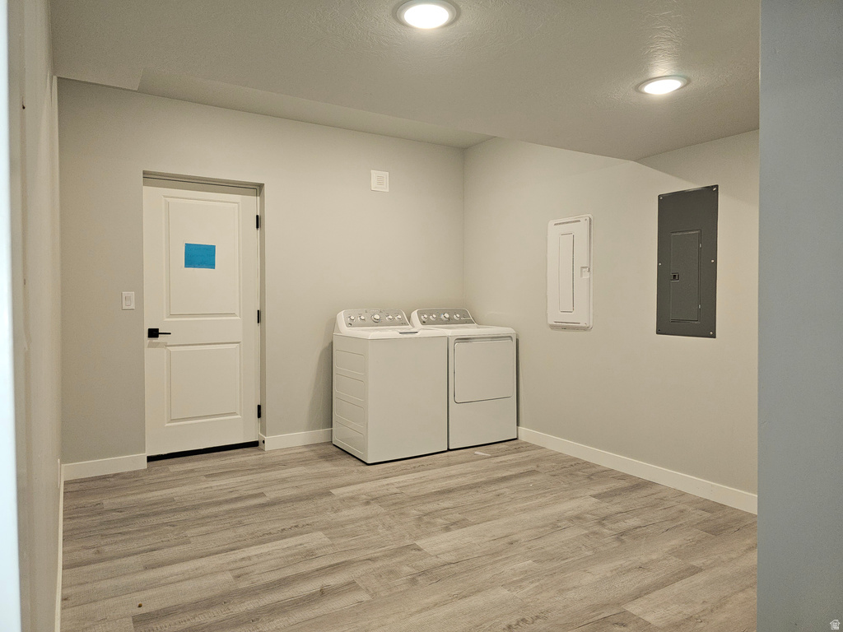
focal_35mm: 23
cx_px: 422
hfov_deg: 73.9
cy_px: 316
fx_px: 560
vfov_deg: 58.9
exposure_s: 1/60
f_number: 1.7
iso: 100
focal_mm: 6.3
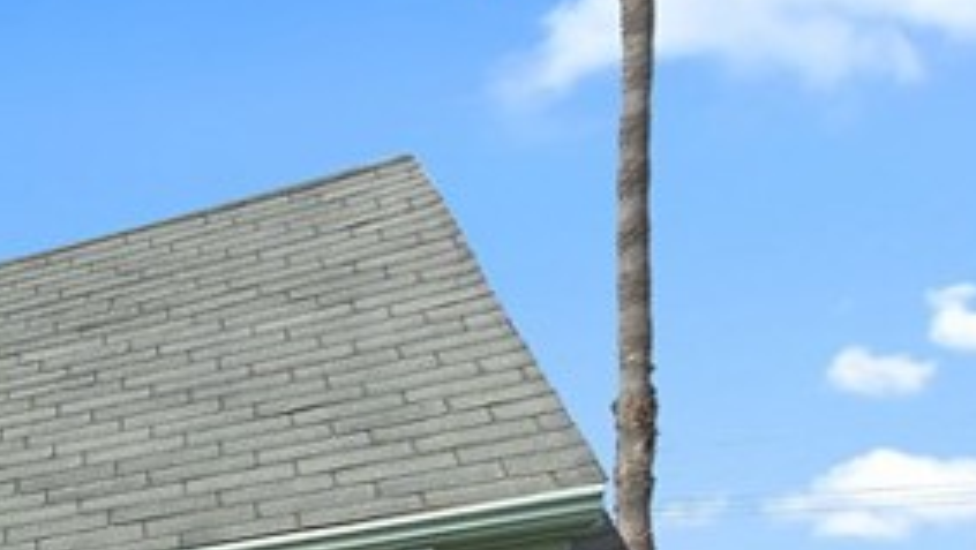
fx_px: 1476
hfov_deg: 22.5
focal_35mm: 57
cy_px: 1081
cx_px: -751
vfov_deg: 16.4
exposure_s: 1/250
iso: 100
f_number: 10
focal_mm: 10
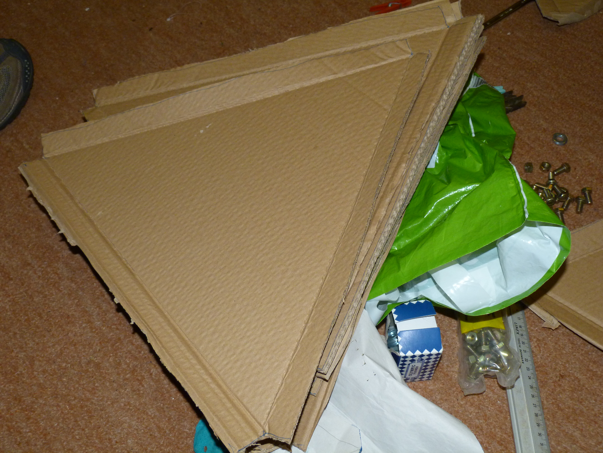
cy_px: 226
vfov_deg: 36.8
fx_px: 679
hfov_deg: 47.9
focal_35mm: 39
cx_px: 302
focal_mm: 7
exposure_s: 1/20
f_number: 3.1
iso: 200
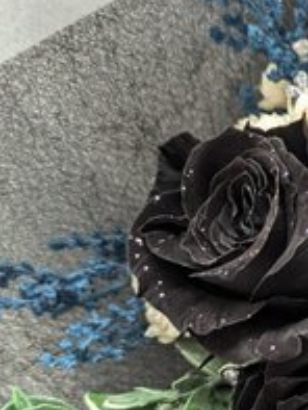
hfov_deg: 13.2
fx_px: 1280
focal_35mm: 108
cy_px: 345
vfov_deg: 18.0
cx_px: 412
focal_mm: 5.43
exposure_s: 1/40
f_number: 1.89
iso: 222
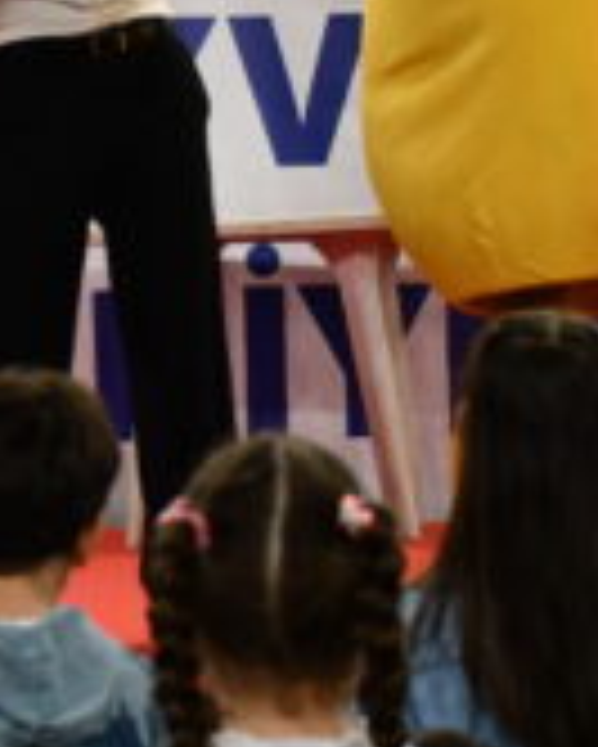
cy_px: 58
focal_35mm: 190
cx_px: -29
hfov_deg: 8.1
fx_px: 4200
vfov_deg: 10.1
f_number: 4.2
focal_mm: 35
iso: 800
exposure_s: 1/200
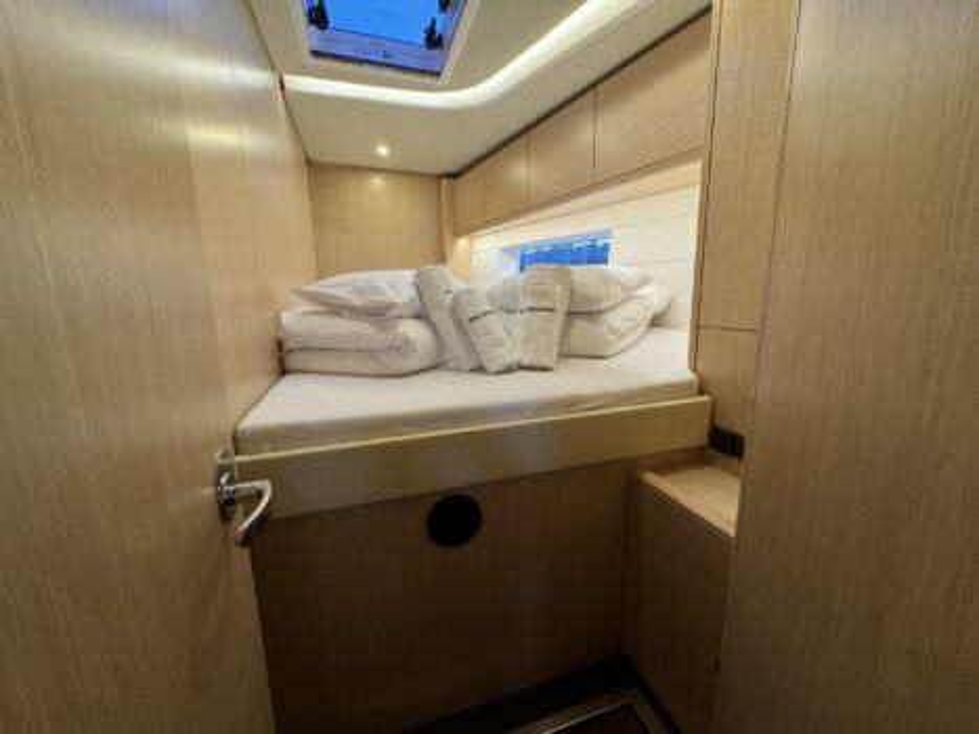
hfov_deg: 102.1
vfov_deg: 85.6
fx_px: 396
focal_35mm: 14
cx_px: 490
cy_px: 367
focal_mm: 2.22
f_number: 2.2
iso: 250
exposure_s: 1/99
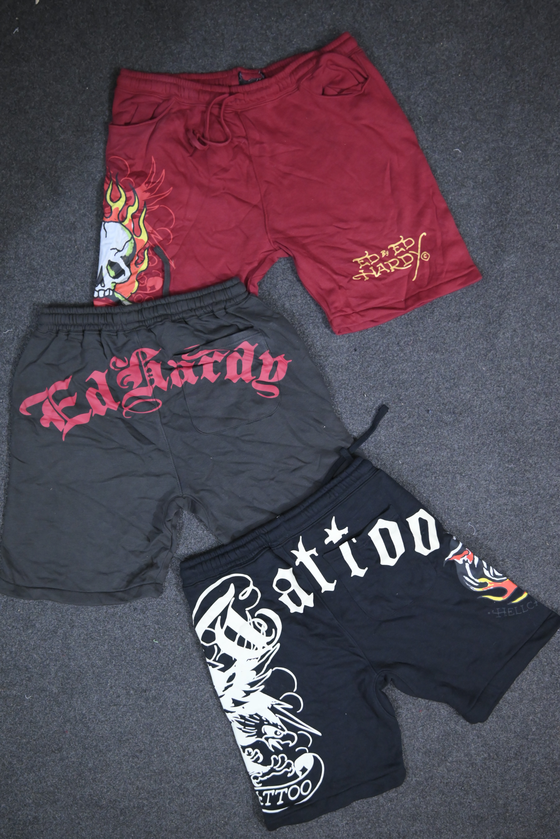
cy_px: 420
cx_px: 280
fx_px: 816
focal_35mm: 35
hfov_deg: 37.9
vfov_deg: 54.4
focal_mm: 35
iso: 2000
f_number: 2.2
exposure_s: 1/100
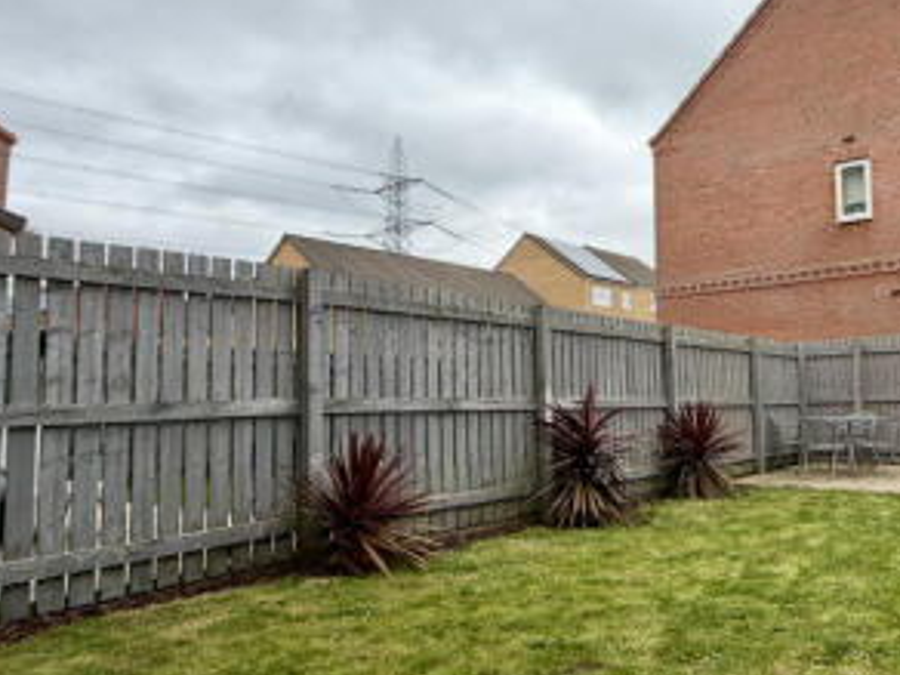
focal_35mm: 28
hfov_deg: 58.0
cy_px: 338
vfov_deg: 49.7
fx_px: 728
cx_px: 735
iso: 40
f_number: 2.2
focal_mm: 2.22
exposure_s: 1/545
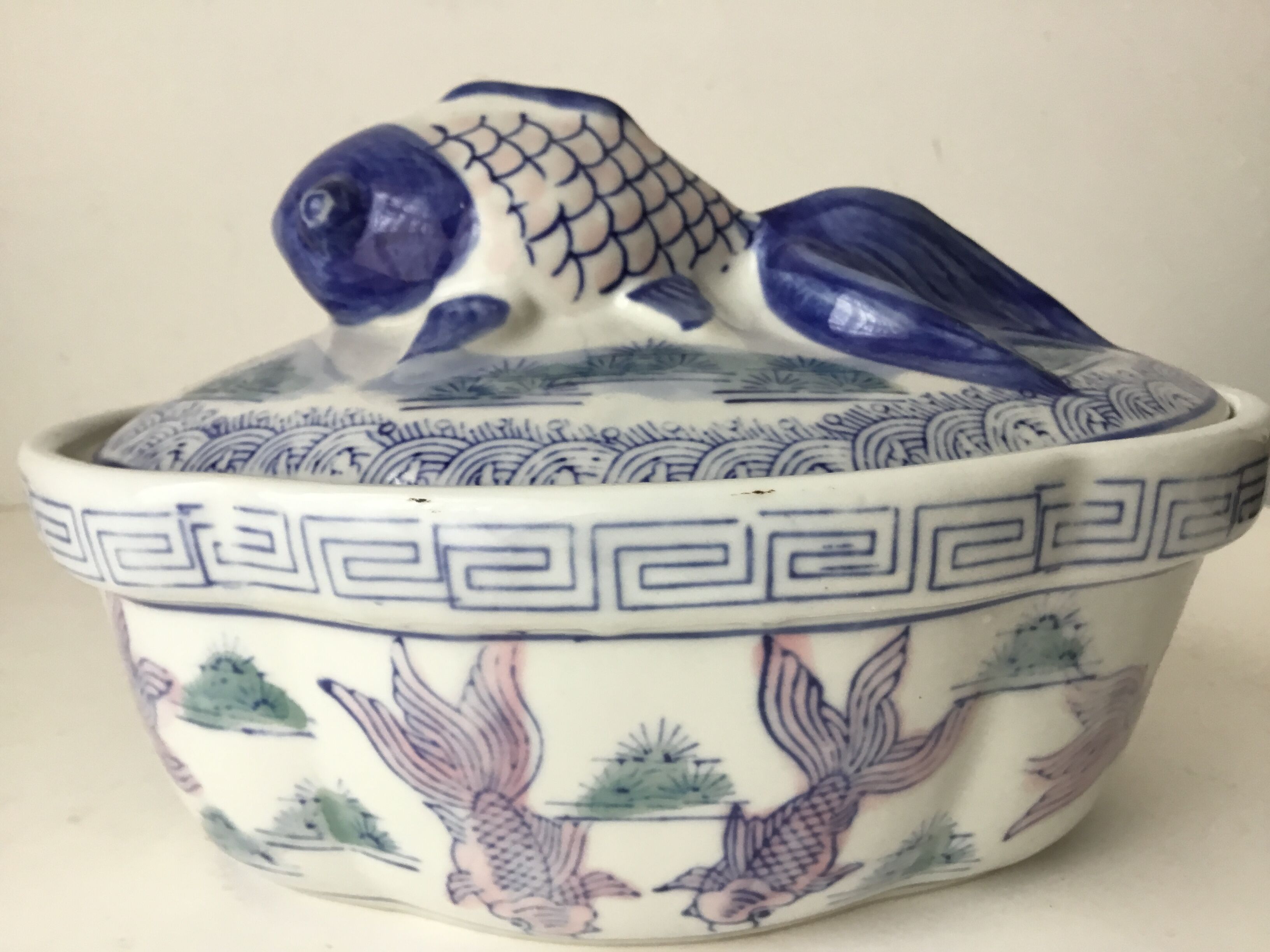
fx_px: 1137
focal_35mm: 31
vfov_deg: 45.4
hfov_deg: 58.4
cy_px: 476
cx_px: 635
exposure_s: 1/33
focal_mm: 3.3
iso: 32
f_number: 2.4
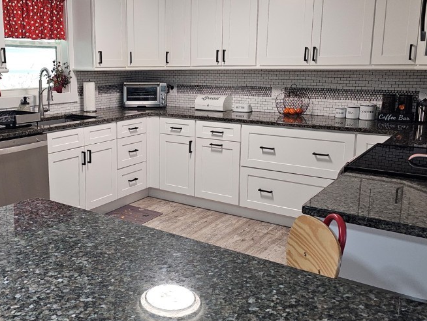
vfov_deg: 39.6
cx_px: 155
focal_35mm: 36
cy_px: 141
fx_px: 444
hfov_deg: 50.7
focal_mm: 6.3
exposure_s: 1/60
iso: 100
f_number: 1.7
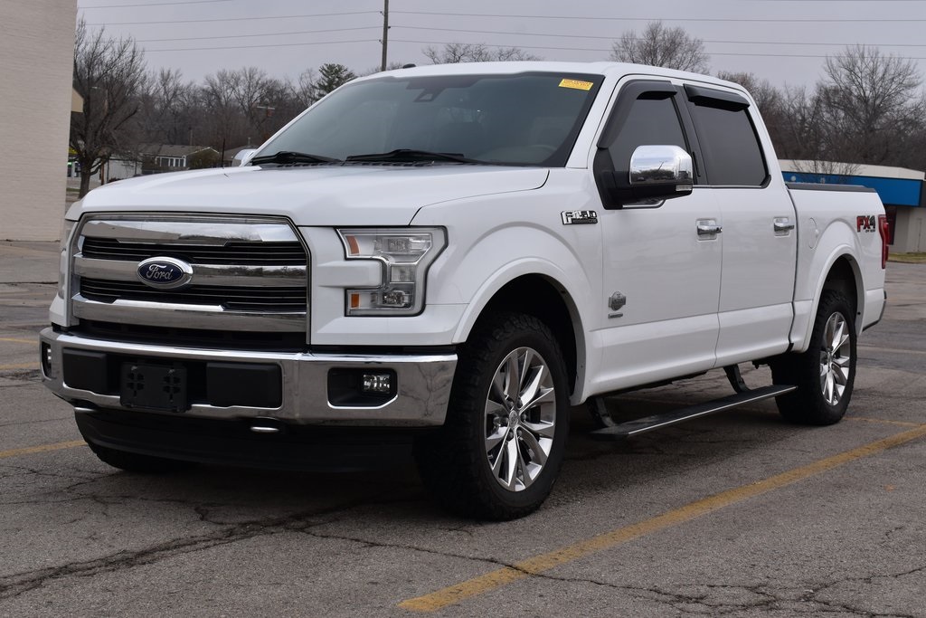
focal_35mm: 57
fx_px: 1466
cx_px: 463
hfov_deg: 35.0
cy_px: 309
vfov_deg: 23.8
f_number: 10
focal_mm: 38
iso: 400
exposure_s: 1/200
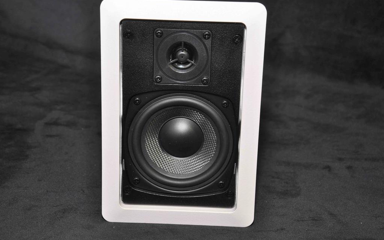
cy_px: 121
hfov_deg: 23.3
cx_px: 192
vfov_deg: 14.7
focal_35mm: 89
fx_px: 931
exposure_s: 1/30
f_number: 8
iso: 200
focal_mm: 58
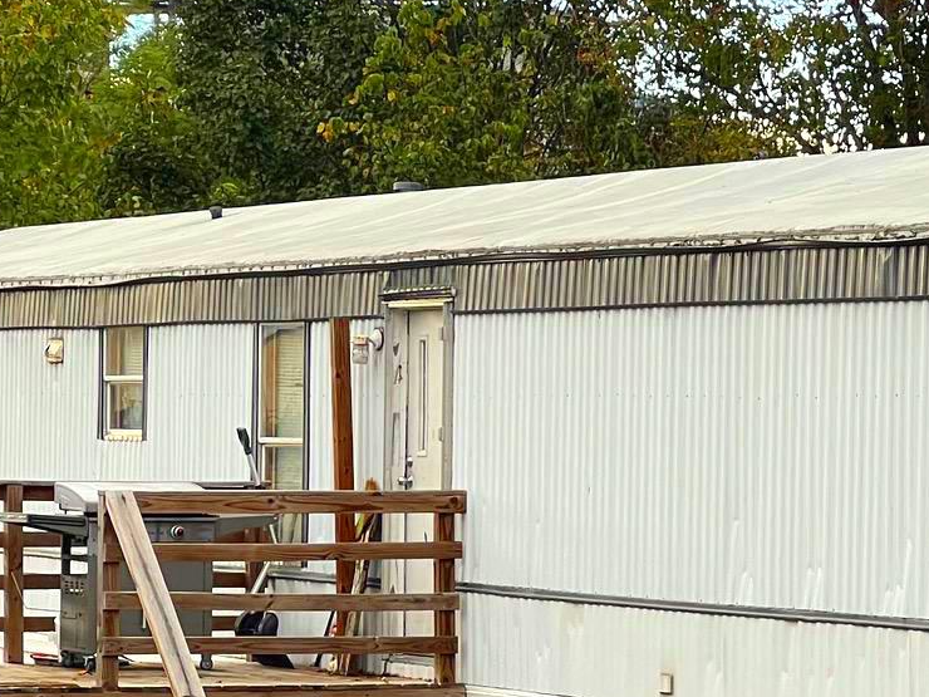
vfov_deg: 7.0
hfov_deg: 9.3
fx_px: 5716
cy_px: 548
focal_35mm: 213
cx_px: 805
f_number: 2.8
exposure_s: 1/99
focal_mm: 9
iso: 32
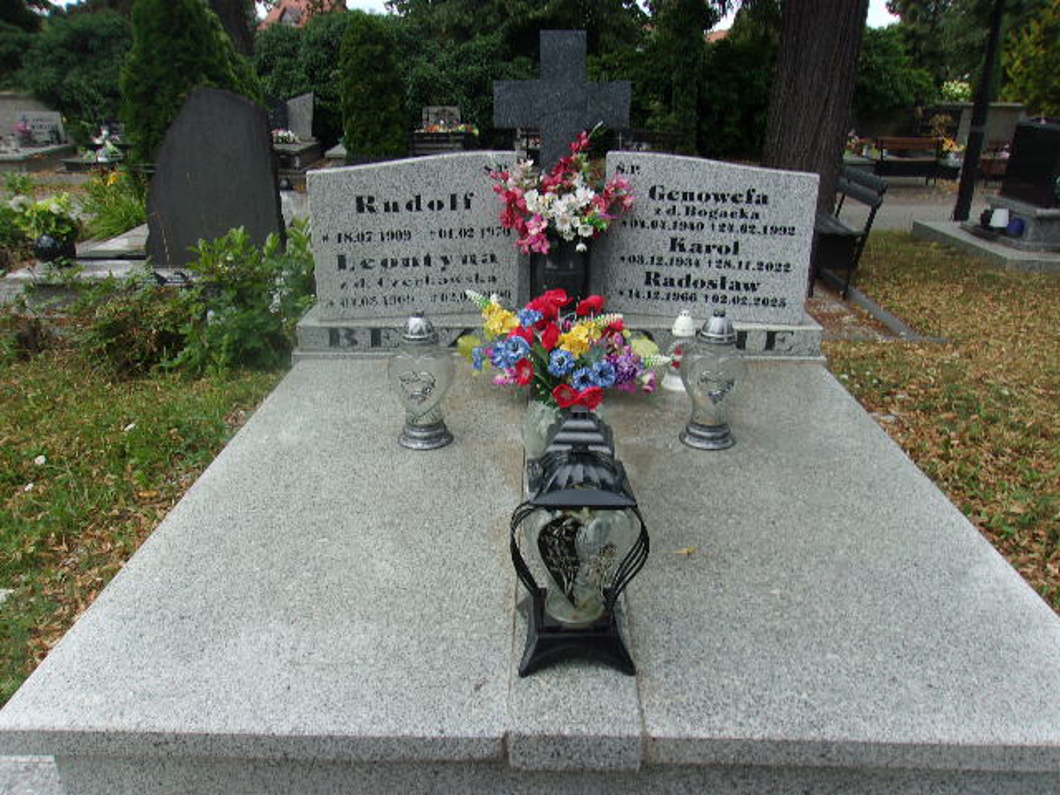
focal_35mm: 27
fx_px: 827
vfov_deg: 51.4
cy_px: 398
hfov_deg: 65.3
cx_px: 530
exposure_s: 1/50
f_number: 10.4
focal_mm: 4.9
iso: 80
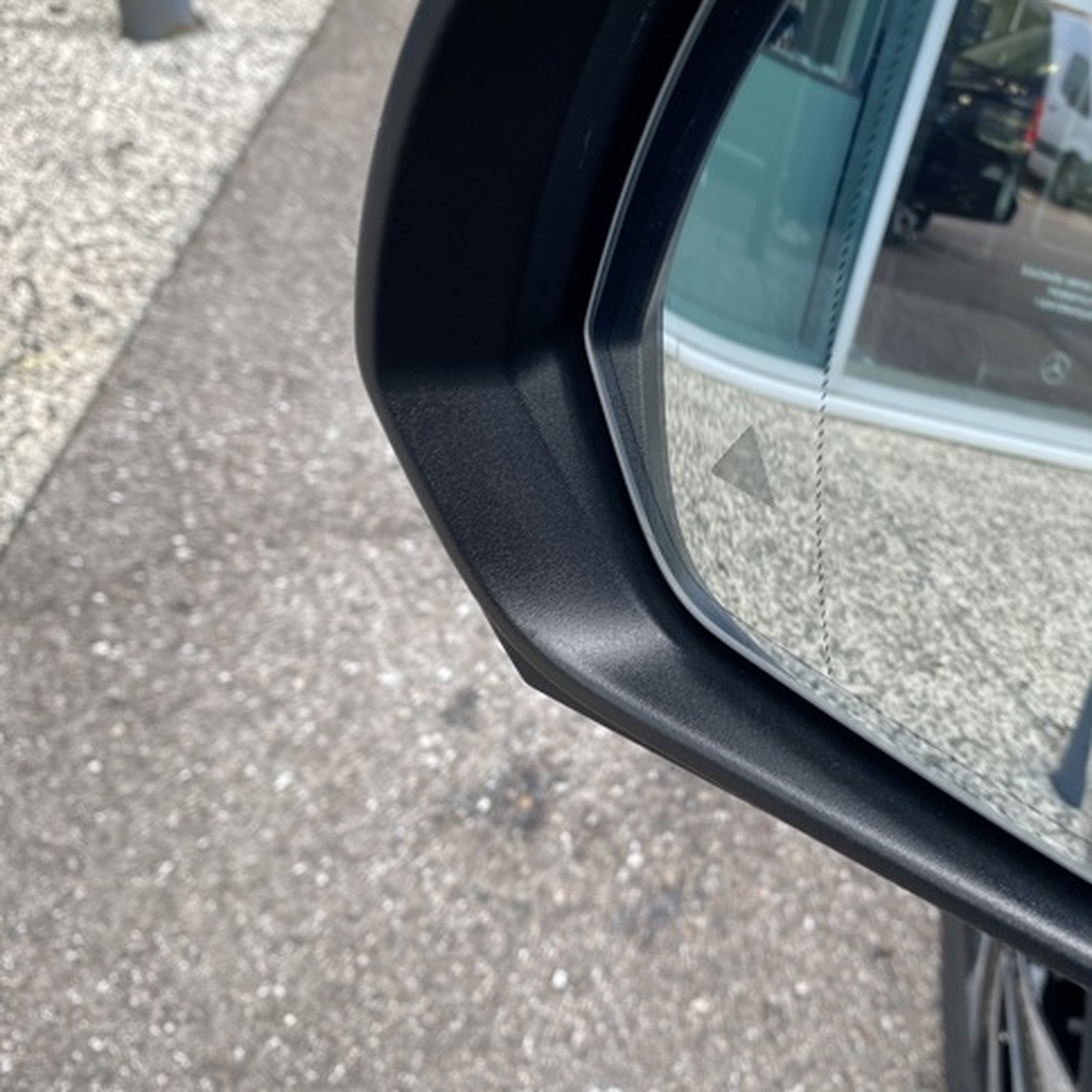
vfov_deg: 43.7
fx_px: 1356
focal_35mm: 38
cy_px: 449
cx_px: 720
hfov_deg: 43.3
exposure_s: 1/121
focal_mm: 4.25
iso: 40
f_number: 1.8
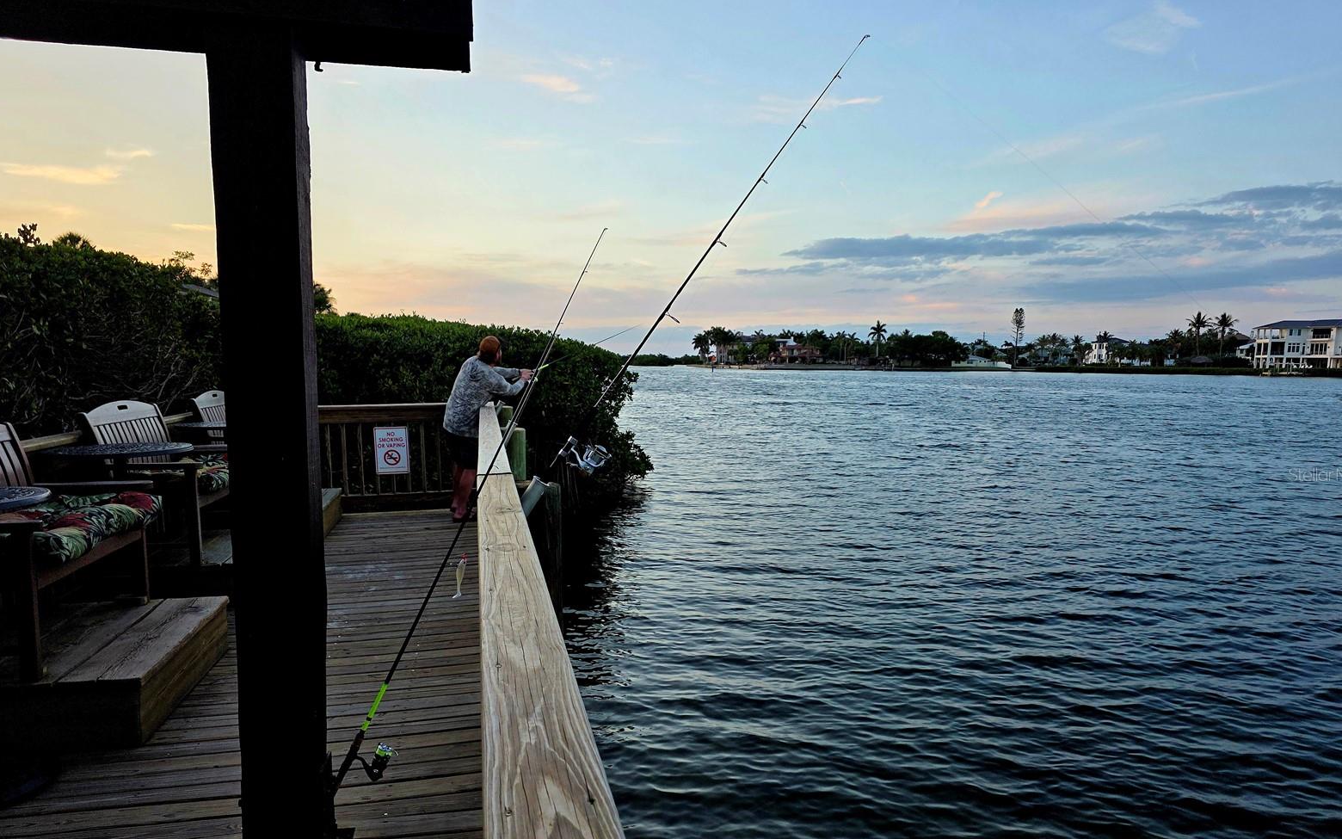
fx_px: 914
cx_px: 681
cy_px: 474
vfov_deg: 49.2
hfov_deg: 72.5
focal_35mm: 25
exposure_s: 1/182
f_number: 1.7
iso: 40
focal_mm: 6.3
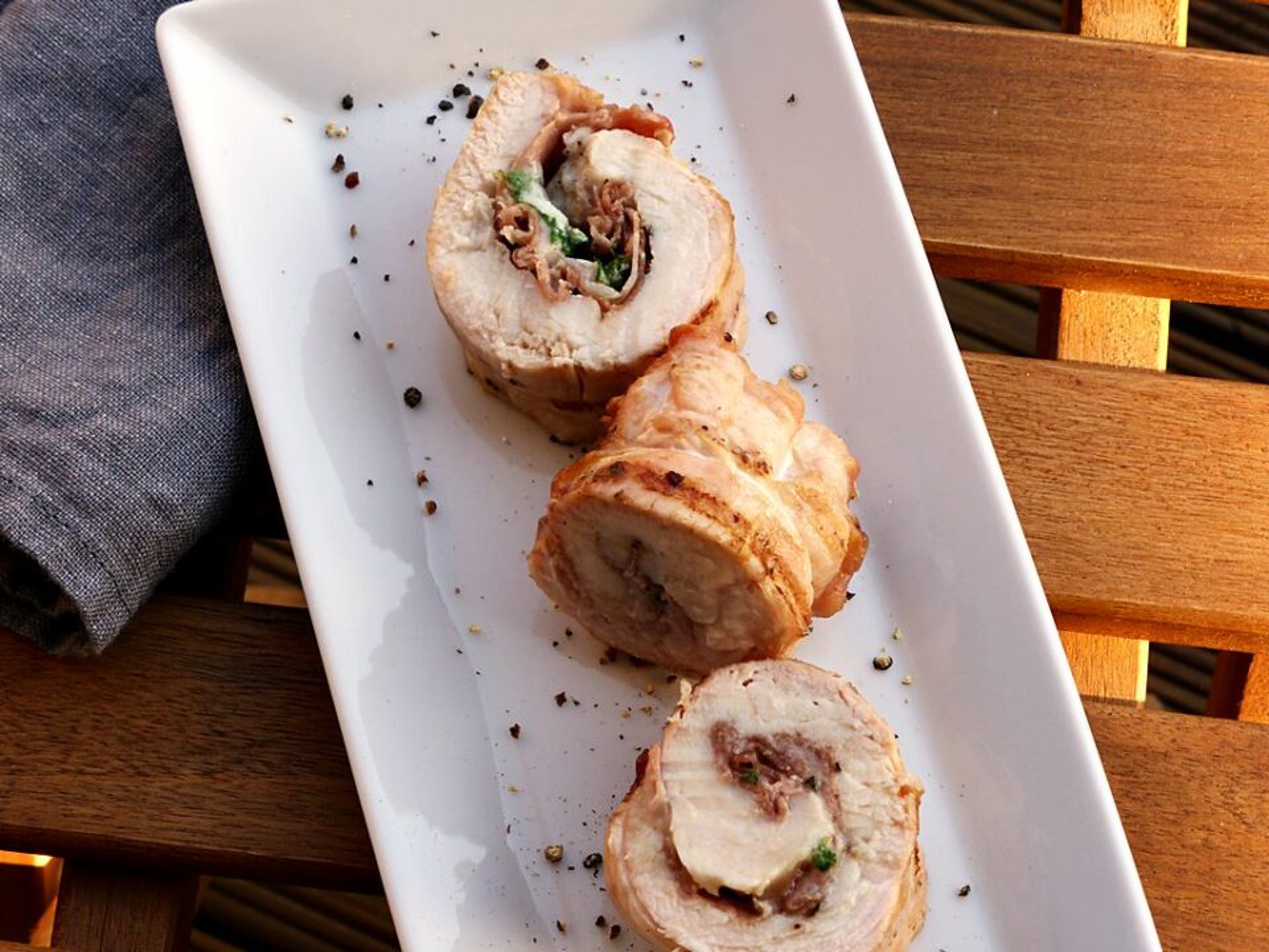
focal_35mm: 115
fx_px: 4216
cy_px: 476
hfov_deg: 17.1
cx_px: 634
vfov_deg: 12.9
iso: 100
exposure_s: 1/100
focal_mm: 20.6
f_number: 5.3
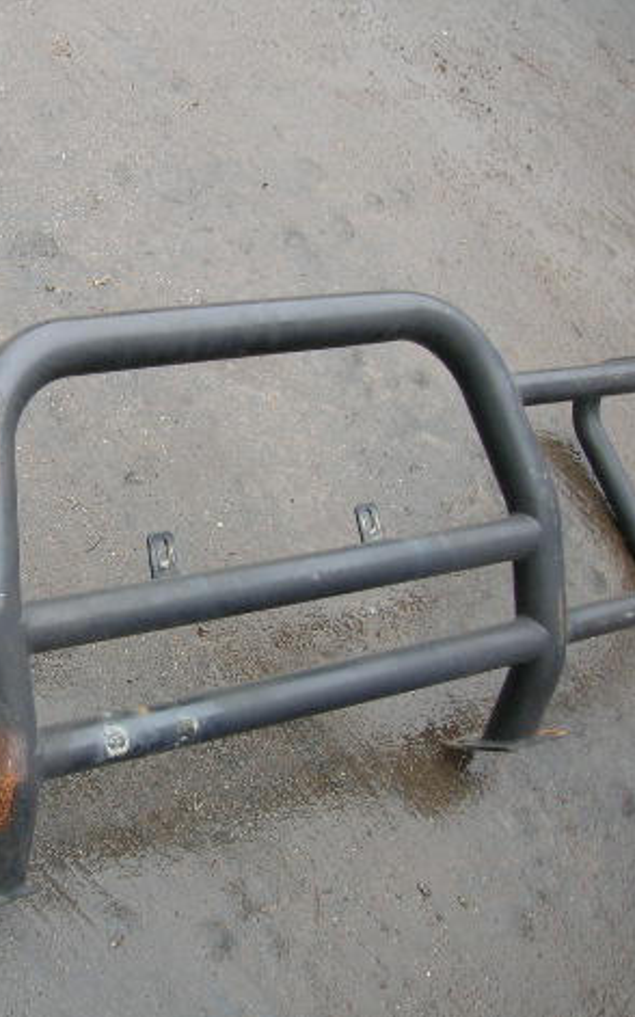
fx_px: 1358
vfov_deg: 41.1
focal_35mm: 49
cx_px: 35
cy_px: 514
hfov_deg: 25.3
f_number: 2.9
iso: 50
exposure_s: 1/9.3
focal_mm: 5.7
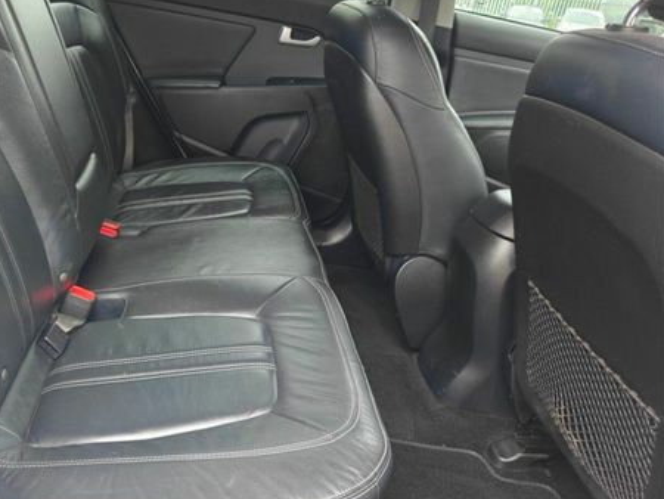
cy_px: 231
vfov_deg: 44.2
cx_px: 224
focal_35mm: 32
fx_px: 614
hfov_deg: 55.7
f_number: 1.7
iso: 250
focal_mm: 6.06
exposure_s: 1/120
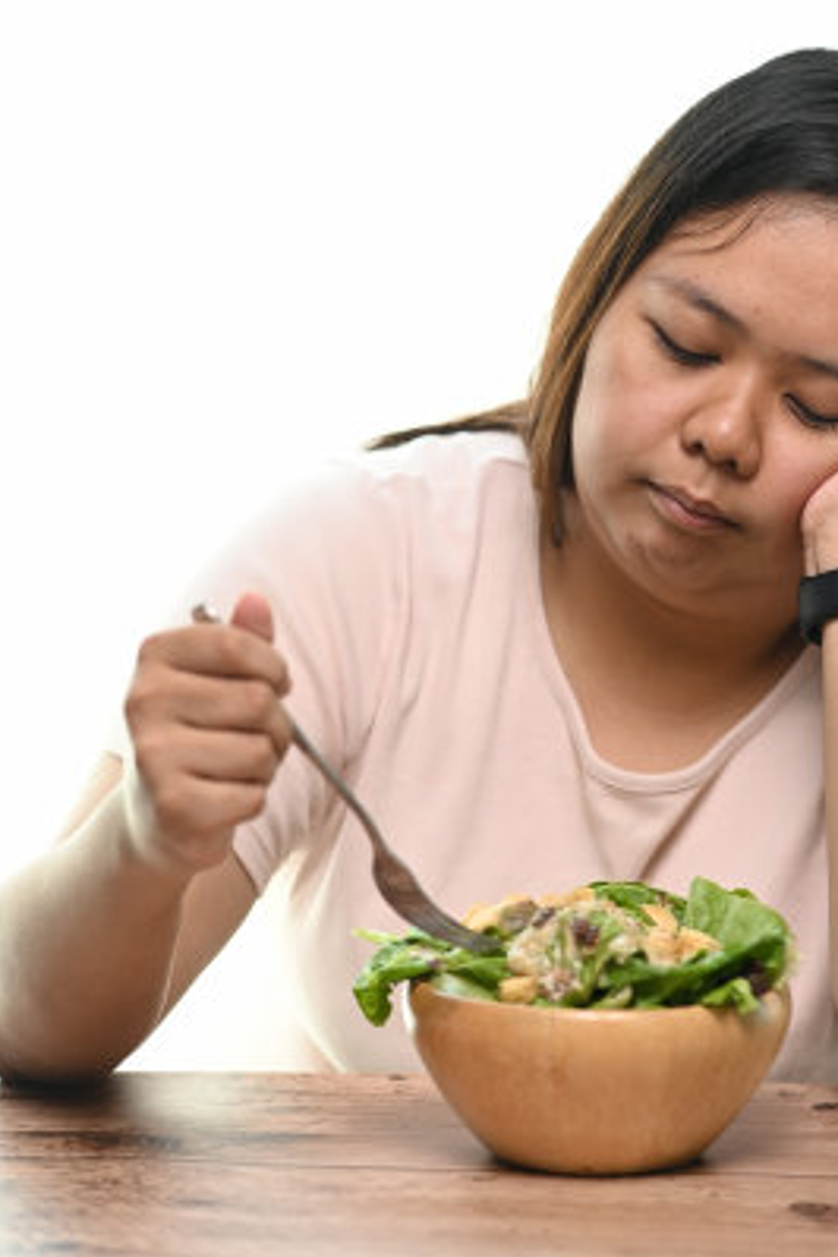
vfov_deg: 12.7
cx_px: 586
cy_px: 328
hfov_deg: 8.5
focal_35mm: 161
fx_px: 5621
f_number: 2.8
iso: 250
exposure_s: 1/320
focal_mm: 105
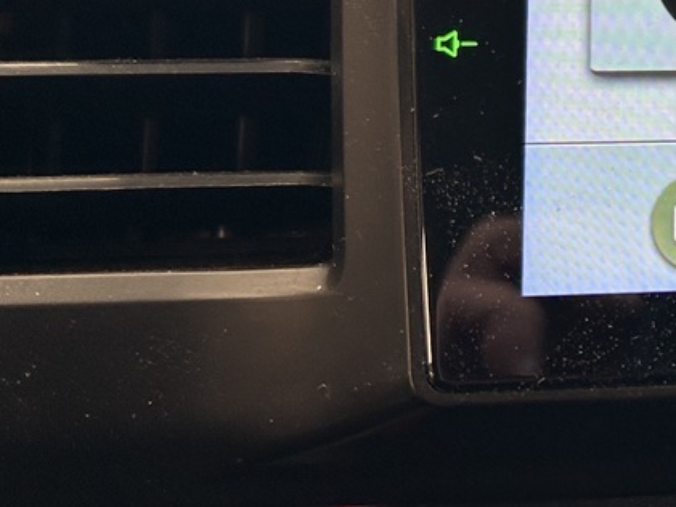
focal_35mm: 89
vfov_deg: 16.4
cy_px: 40
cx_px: 1119
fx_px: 1739
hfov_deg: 18.5
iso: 64
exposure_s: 1/100
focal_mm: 5.7
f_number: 1.5
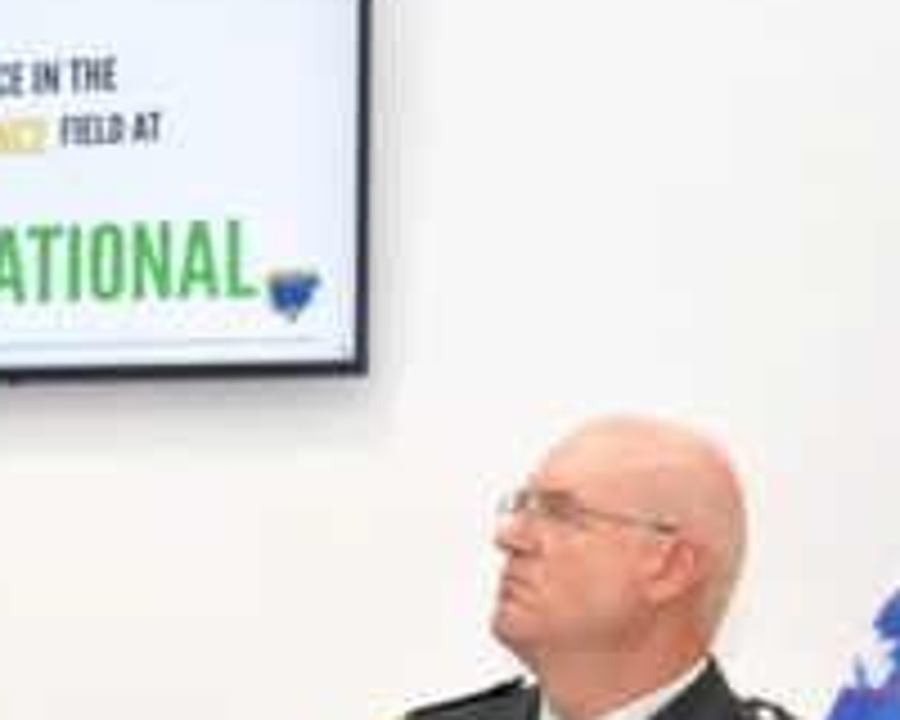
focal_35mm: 110
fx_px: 2930
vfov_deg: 13.8
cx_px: -9
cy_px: 724
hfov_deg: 17.1
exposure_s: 1/125
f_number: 4
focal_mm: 26
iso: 1600
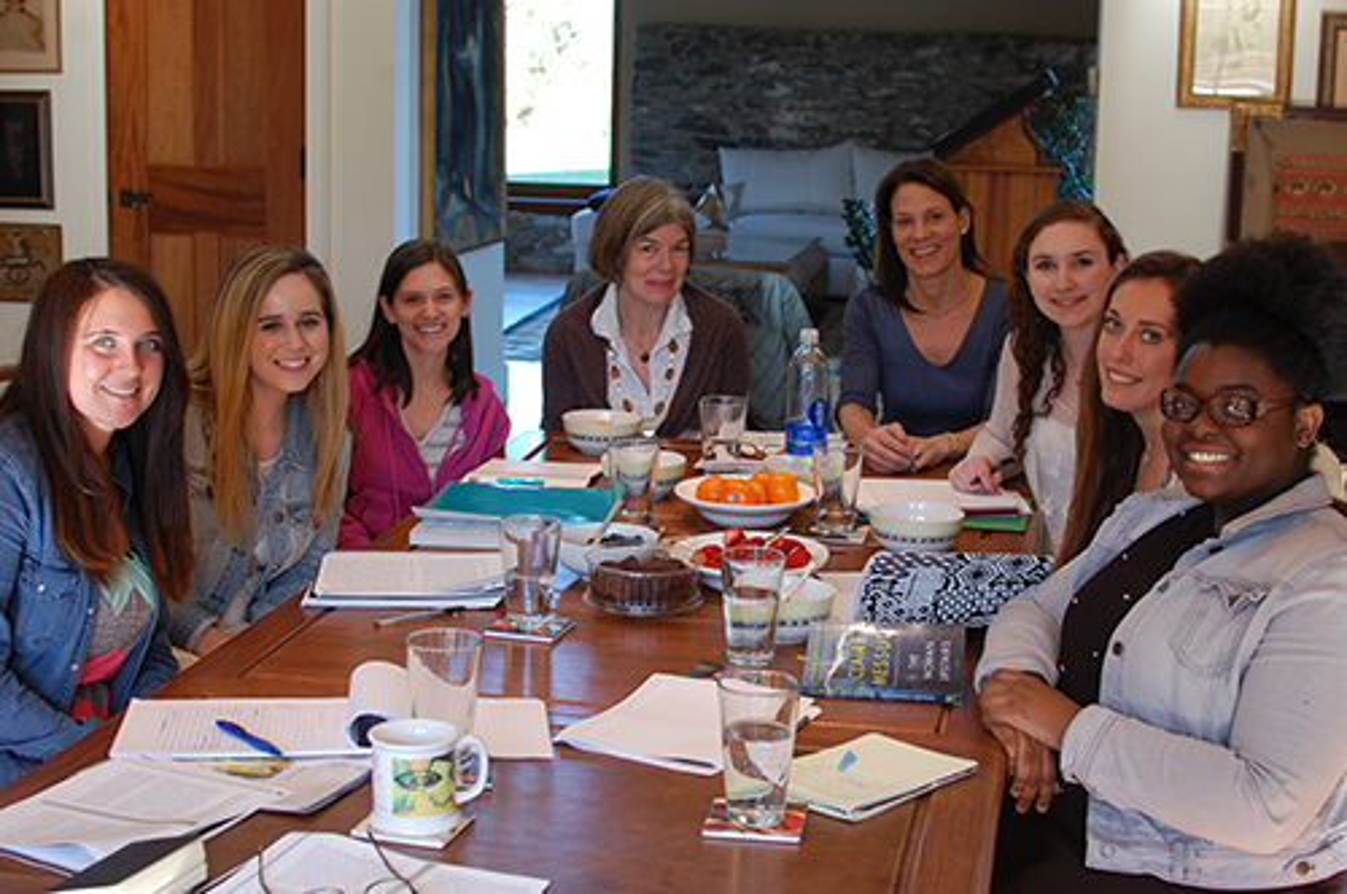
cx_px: 674
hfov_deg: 37.9
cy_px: 447
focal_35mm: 52
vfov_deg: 25.7
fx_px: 1962
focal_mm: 35
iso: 400
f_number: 4.5
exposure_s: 1/80
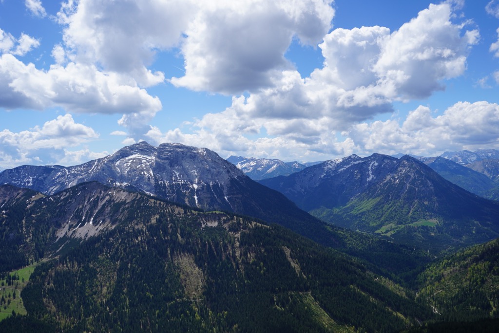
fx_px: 437
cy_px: 166
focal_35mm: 32
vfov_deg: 41.8
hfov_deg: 59.5
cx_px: 250
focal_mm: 21
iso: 100
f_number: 5
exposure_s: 1/1250
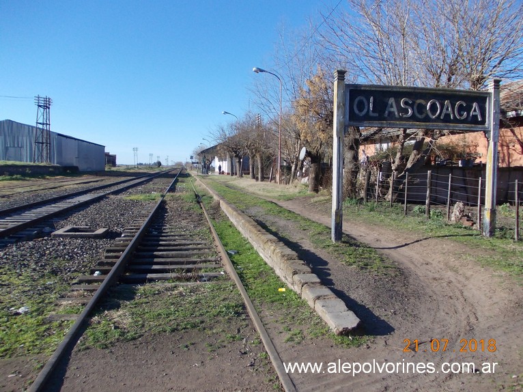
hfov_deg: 63.5
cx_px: 262
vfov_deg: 49.7
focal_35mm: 28
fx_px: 423
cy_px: 196
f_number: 5.4
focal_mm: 4
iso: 80
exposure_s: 1/200
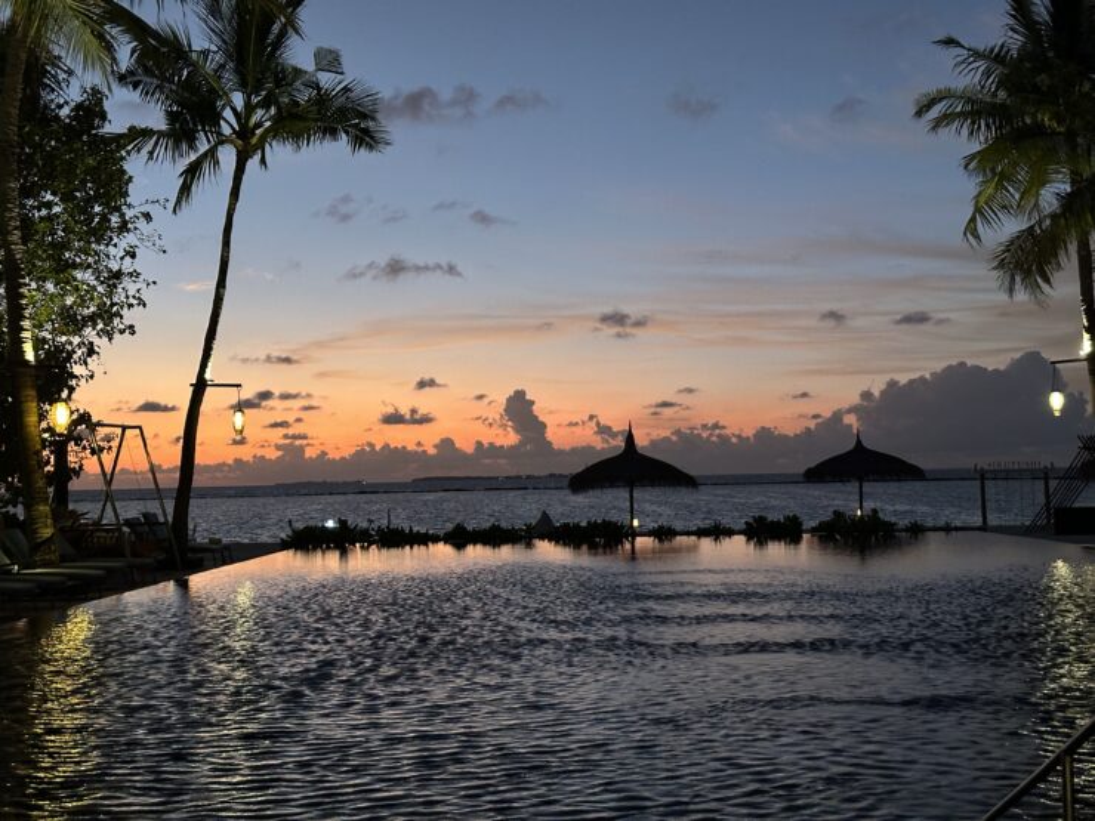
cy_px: 410
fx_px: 1518
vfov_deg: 30.3
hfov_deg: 39.7
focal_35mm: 48
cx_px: 548
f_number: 1.78
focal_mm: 6.86
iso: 500
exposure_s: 1/25
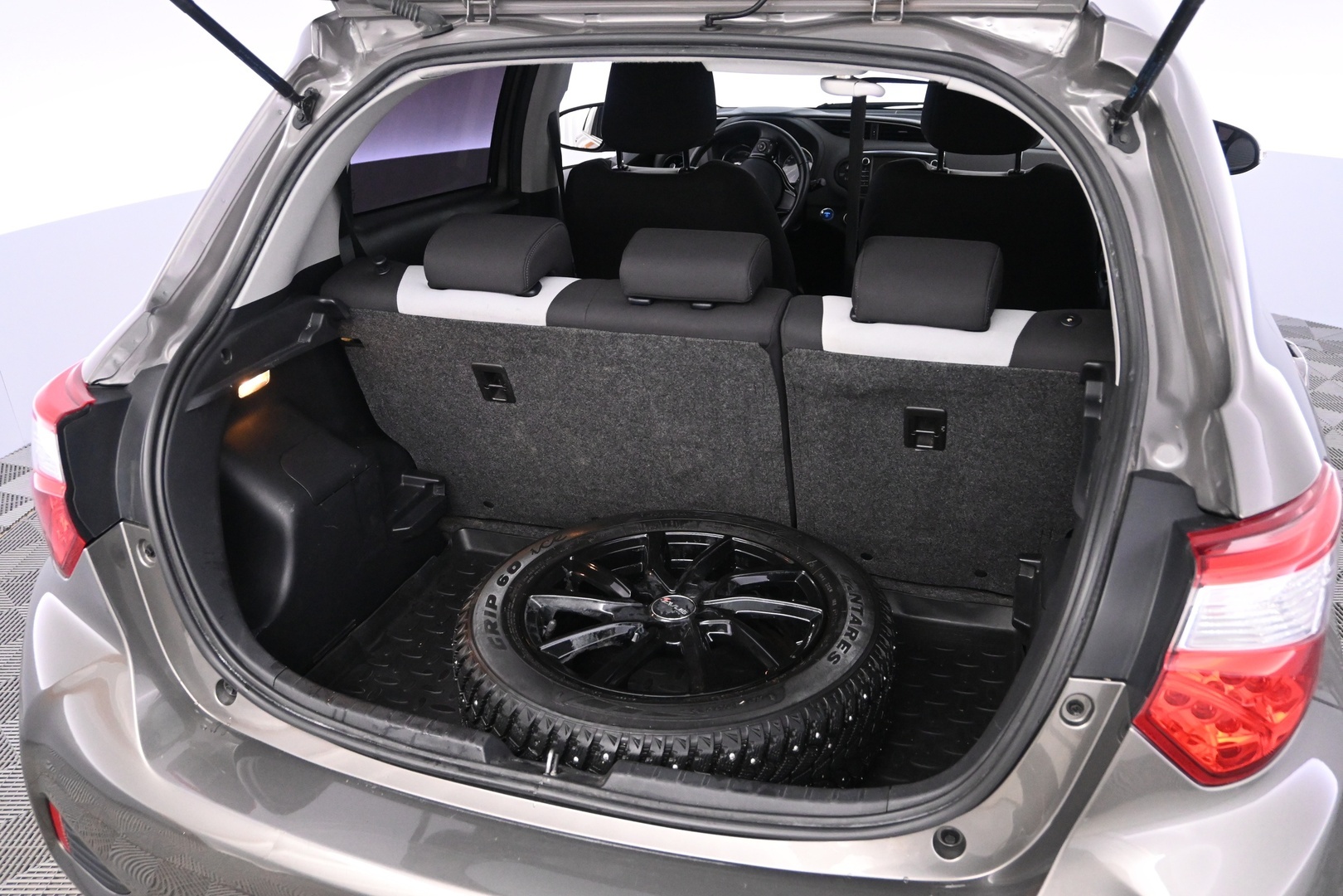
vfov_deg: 44.6
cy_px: 448
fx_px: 1091
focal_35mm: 29
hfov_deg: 63.2
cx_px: 672
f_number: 4
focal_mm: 19.5
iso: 3200
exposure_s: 1/60
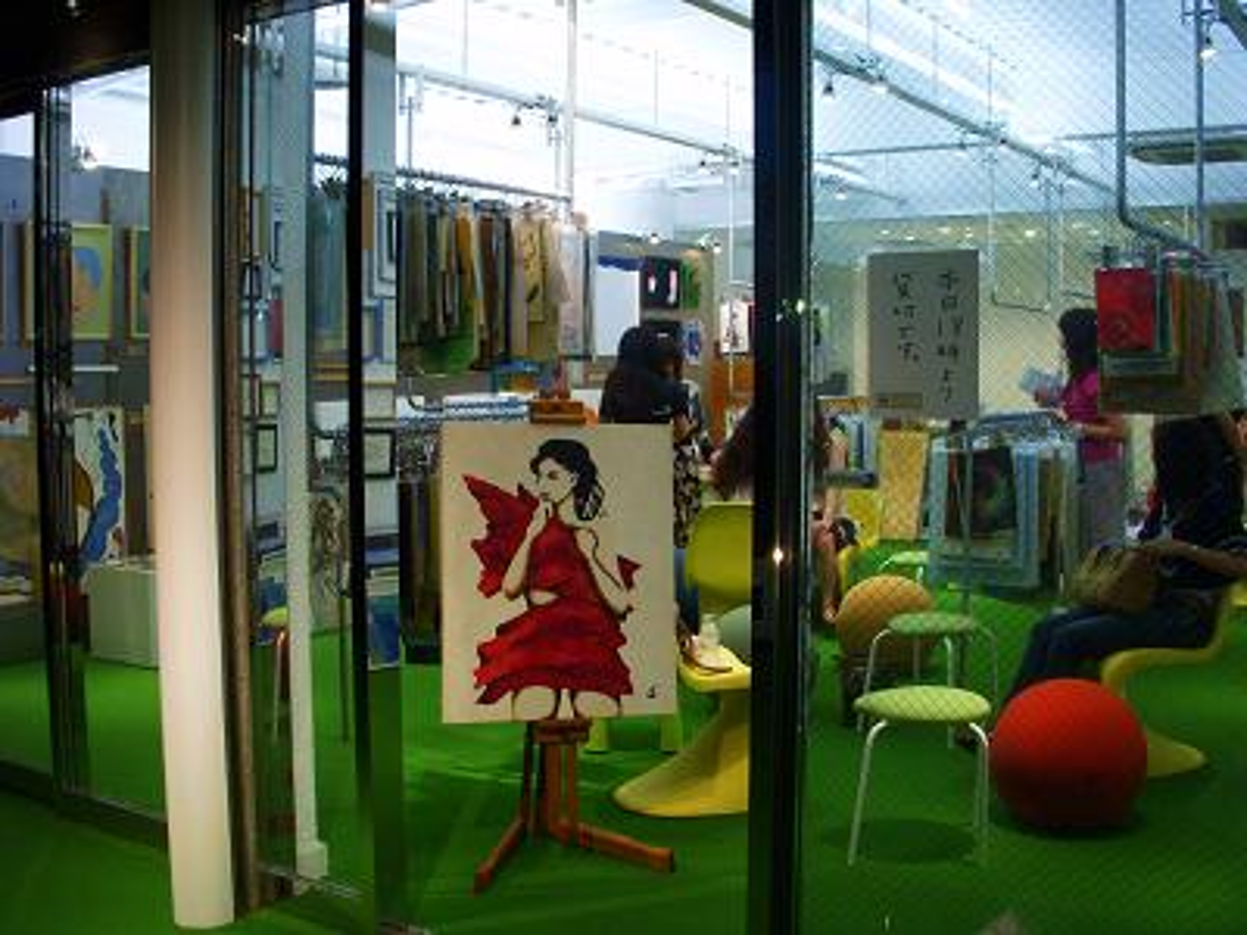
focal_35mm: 38
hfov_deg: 49.0
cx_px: 624
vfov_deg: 37.7
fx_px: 1369
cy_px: 468
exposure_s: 1/15
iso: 200
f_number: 3.3
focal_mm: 6.3
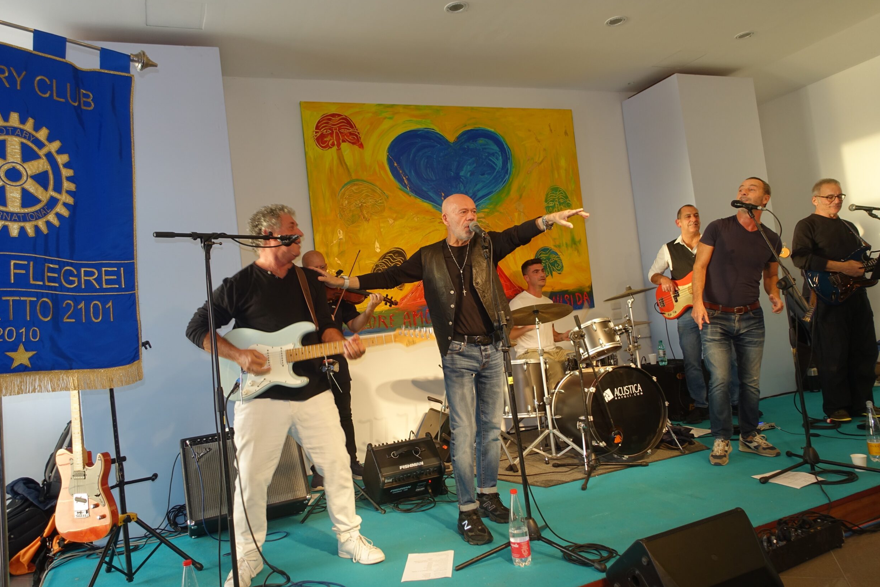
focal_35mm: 25
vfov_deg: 51.3
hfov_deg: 71.5
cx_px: 427
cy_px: 286
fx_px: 611
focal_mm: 8.8
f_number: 2.5
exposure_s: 1/30
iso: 125
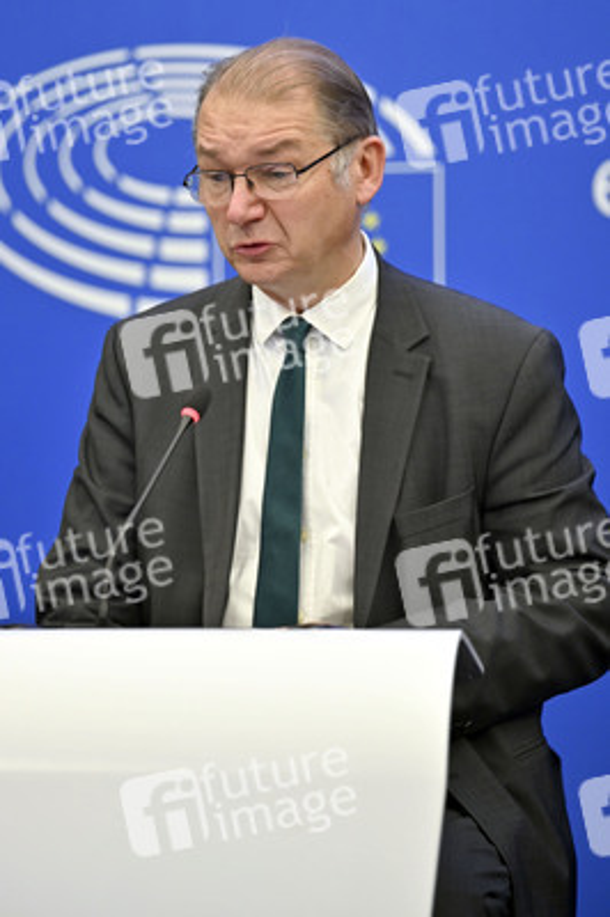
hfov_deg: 8.3
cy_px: 458
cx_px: 305
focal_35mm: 165
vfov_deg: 12.5
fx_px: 4201
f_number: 2.8
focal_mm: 165
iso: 640
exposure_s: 1/160
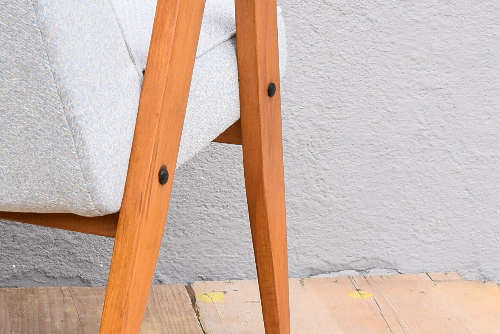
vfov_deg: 11.2
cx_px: -32
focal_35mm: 122
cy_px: 113
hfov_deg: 16.3
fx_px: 1696
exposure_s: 1/125
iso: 400
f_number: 7.1
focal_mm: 32
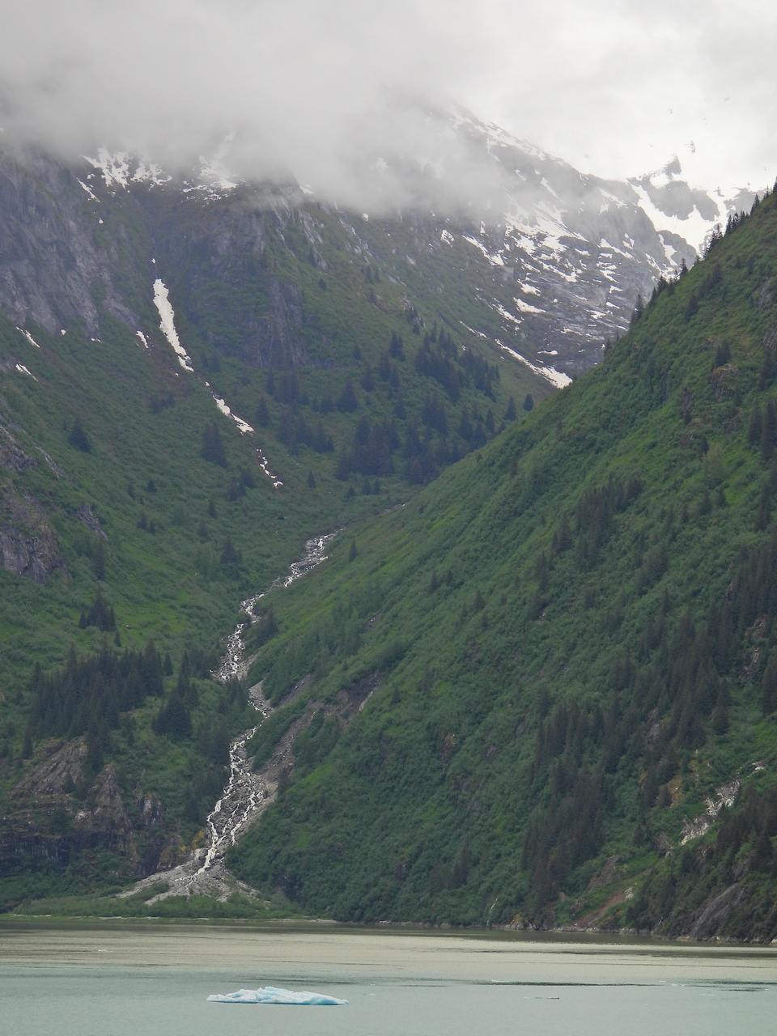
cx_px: 388
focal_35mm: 150
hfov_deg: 9.9
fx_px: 4489
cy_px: 518
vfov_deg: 13.2
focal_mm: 26.8
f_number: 4.5
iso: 100
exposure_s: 1/400
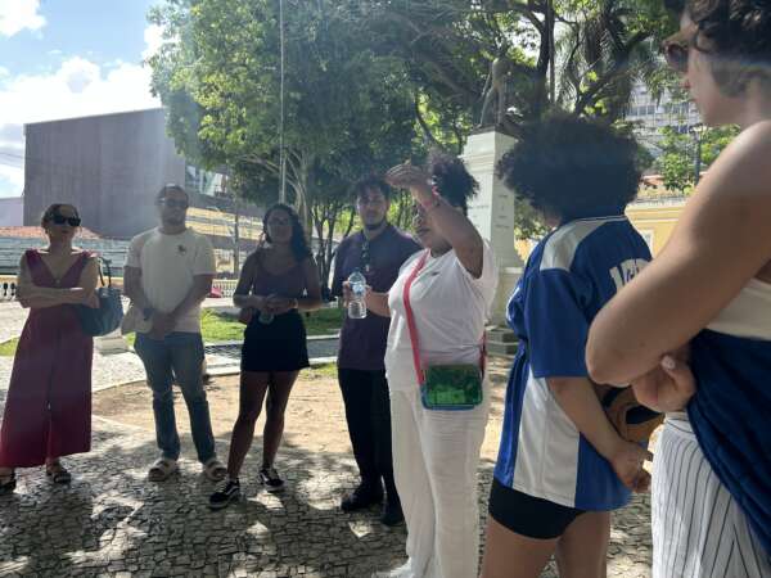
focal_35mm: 26
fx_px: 579
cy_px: 289
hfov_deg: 67.3
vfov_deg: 53.1
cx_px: 386
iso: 50
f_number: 1.5
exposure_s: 1/1135
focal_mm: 5.7
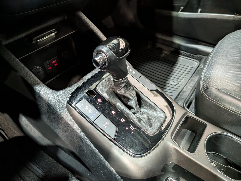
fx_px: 167
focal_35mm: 24
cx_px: 120
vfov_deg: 56.8
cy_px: 90
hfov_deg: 71.6
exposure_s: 1/40
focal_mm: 4.53
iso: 628
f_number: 1.7
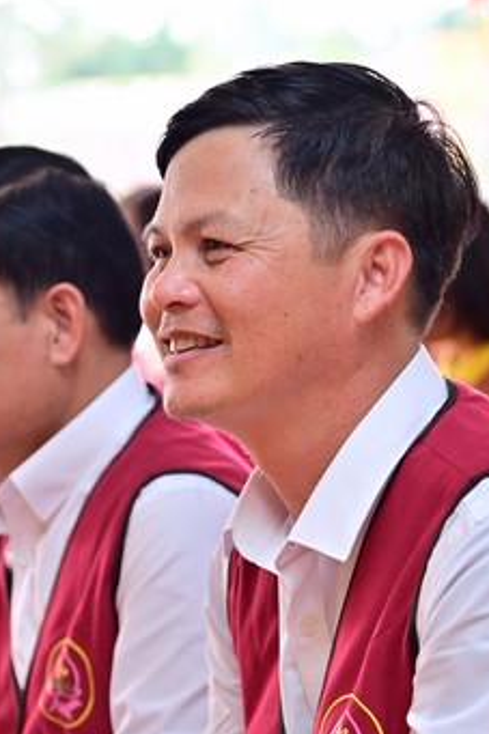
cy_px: 613
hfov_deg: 8.4
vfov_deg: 12.5
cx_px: 146
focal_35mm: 164
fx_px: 3345
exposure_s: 1/125
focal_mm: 86
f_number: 4.5
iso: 1000
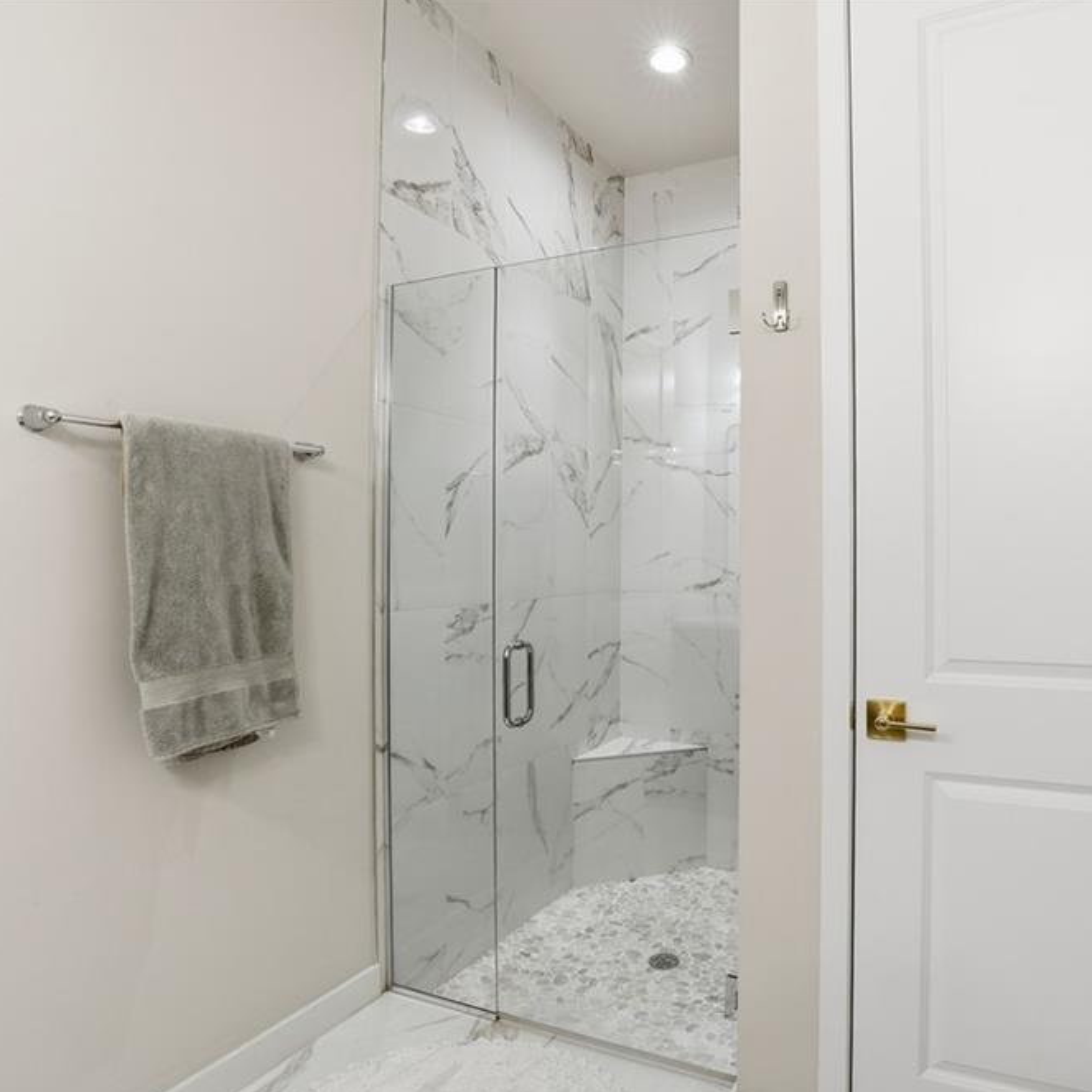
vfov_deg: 72.1
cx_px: 675
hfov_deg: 71.1
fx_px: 749
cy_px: 554
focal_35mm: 21
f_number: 9
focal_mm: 16
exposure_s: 1/30
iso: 400
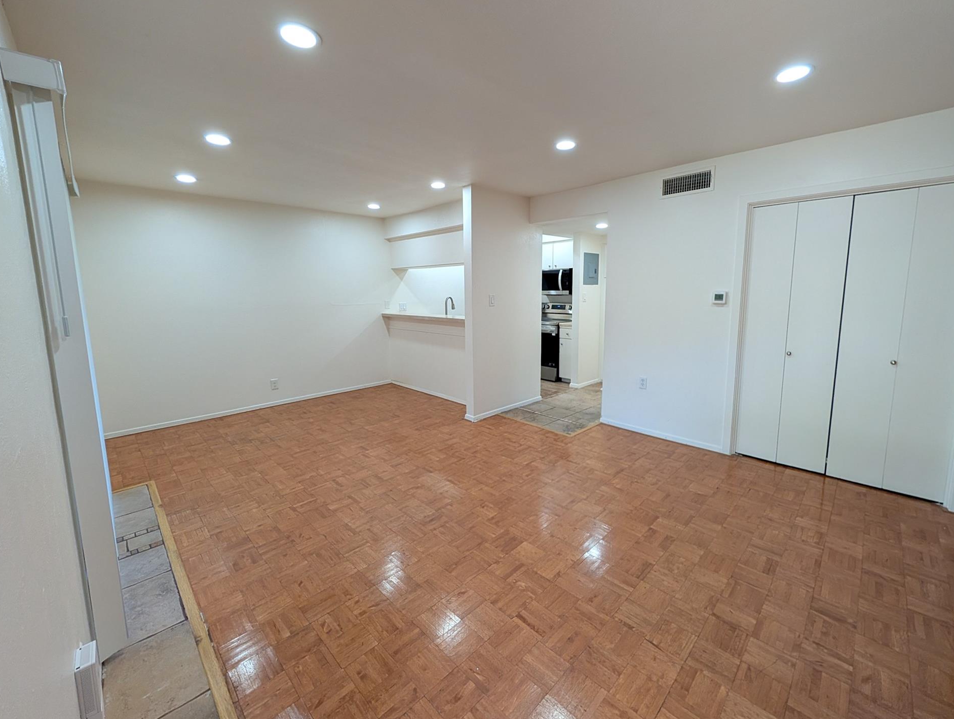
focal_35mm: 13
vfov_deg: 90.0
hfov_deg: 106.0
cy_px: 345
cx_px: 495
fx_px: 359
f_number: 1.7
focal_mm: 2.02
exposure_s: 1/120
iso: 115
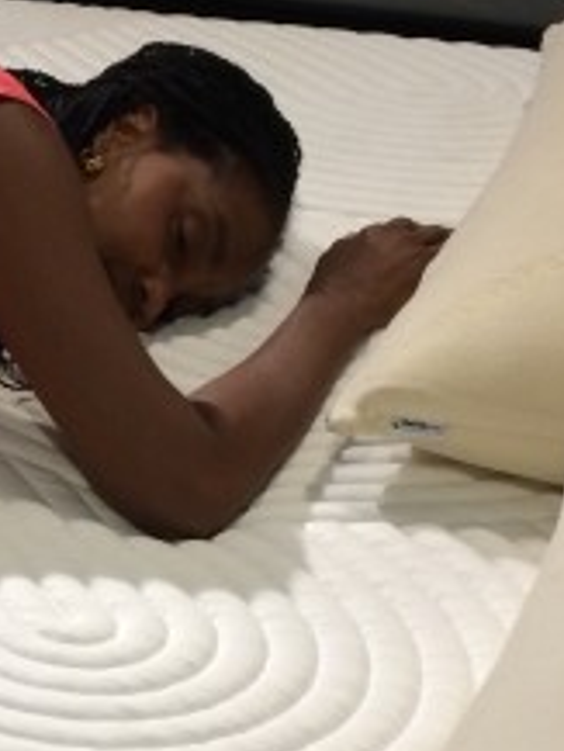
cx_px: -256
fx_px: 2040
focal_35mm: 94
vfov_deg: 20.7
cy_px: 561
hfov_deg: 14.7
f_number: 2.2
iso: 50
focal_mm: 4.12
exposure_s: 1/30
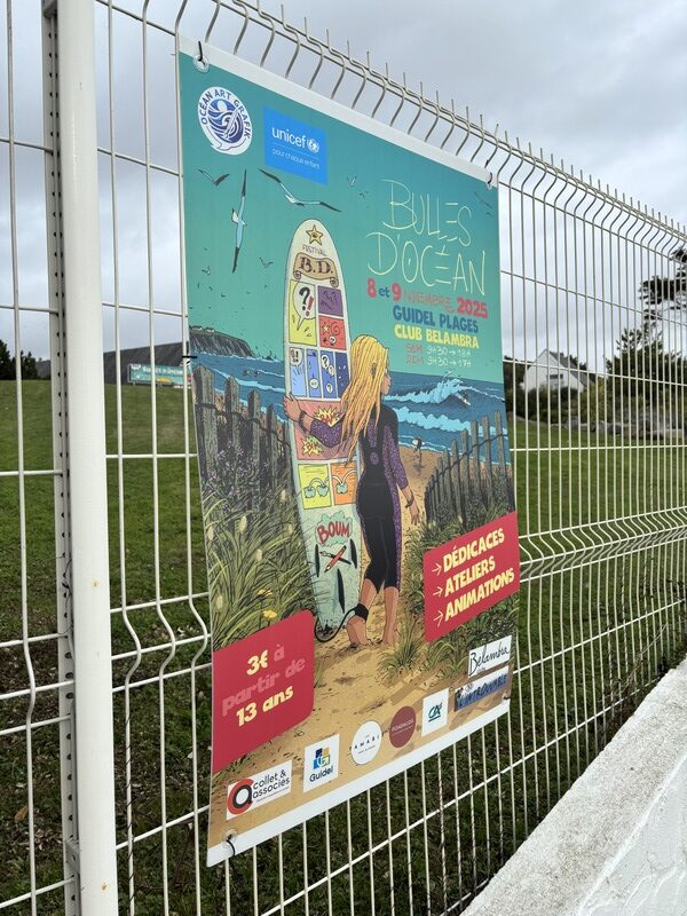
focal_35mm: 26
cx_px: 344
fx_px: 688
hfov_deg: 53.1
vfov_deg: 67.3
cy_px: 458
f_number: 1.6
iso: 50
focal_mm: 5.96
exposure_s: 1/1103
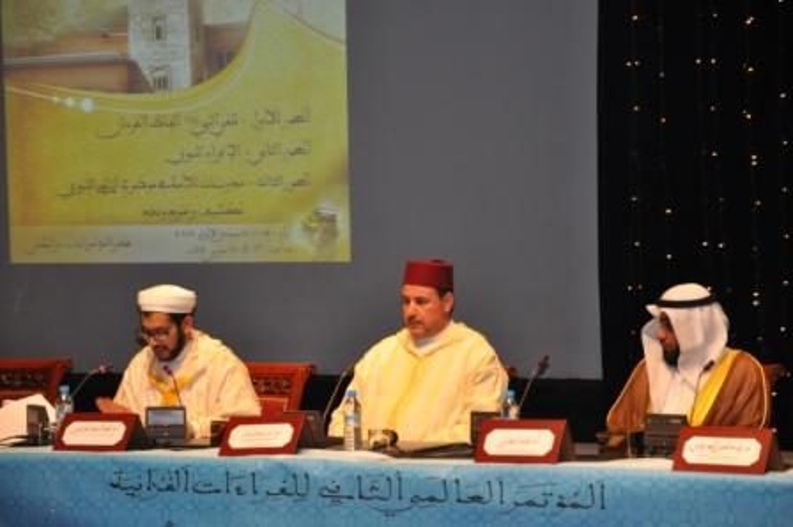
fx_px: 3236
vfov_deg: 9.3
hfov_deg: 14.0
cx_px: 396
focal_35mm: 147
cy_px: 264
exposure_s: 1/60
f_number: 5.6
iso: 800
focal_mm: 98
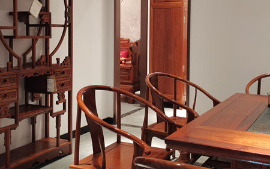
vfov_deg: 26.1
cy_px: 51
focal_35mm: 49
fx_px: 360
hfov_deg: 41.1
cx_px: 140
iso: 400
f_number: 1.8
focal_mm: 5.58
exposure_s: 1/33.3
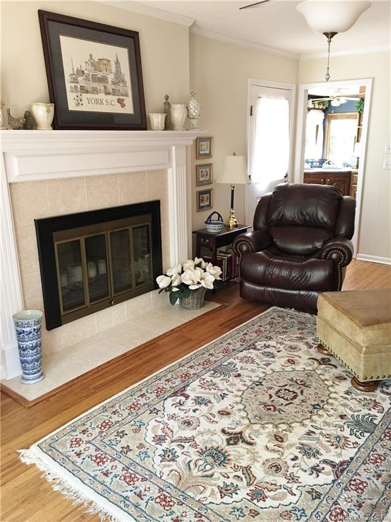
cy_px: 261
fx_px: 437
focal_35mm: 29
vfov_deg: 61.7
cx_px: 196
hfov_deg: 48.2
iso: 50
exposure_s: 1/15
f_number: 2.2
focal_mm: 4.15
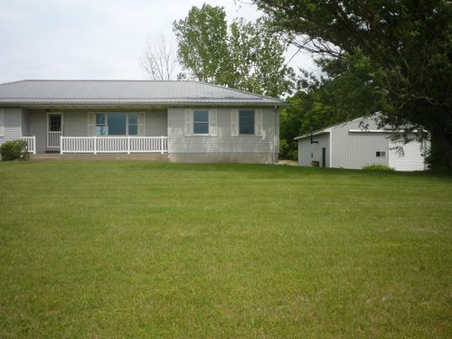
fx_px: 418
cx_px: 226
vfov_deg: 44.2
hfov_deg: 56.8
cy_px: 170
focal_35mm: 32
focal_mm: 5.2
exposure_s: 1/400
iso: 100
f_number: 5
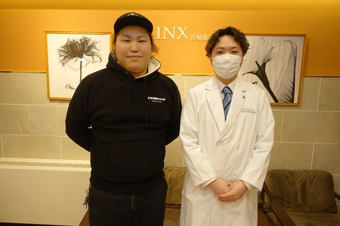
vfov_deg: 53.1
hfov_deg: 73.7
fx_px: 227
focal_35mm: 24
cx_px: 170
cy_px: 113
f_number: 1.8
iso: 125
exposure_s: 1/30
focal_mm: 8.8
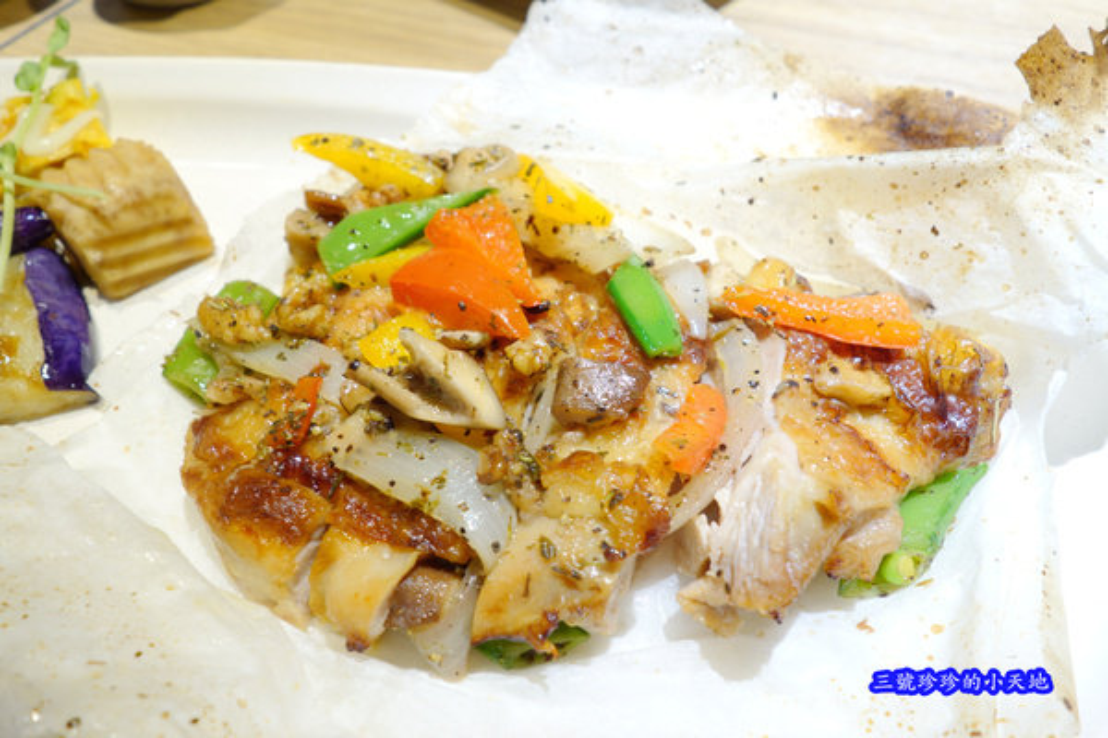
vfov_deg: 46.4
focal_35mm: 28
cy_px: 369
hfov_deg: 65.5
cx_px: 554
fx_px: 862
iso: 125
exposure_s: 1/10
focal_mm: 10.4
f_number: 4
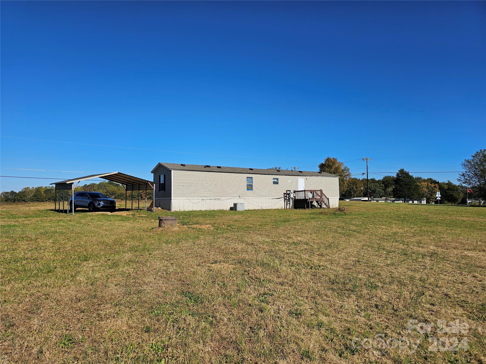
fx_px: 323
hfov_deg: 73.9
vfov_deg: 58.9
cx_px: 243
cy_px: 182
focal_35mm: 23
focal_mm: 6.3
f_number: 1.7
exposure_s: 1/1645
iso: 12
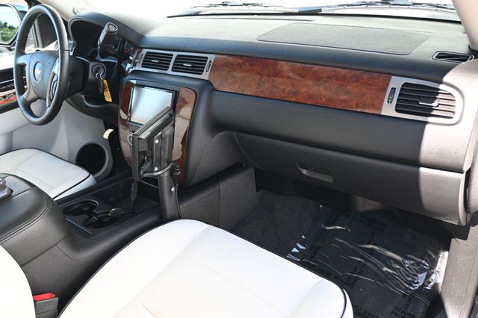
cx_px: 239
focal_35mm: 30
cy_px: 159
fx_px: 398
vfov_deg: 43.6
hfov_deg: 62.0
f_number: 3.8
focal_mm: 20
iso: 400
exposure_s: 1/200
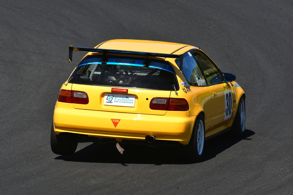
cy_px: 98
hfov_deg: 3.3
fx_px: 5126
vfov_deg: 2.2
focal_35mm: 630
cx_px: 146
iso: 500
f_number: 13
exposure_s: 1/640
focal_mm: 420
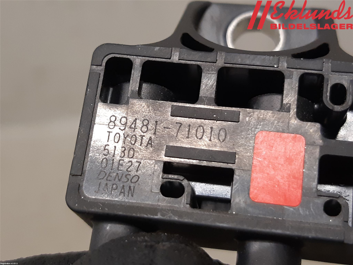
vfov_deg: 53.1
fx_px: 265
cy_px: 132
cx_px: 176
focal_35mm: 26
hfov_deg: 67.3
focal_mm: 3.93
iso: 160
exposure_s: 1/50
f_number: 1.7
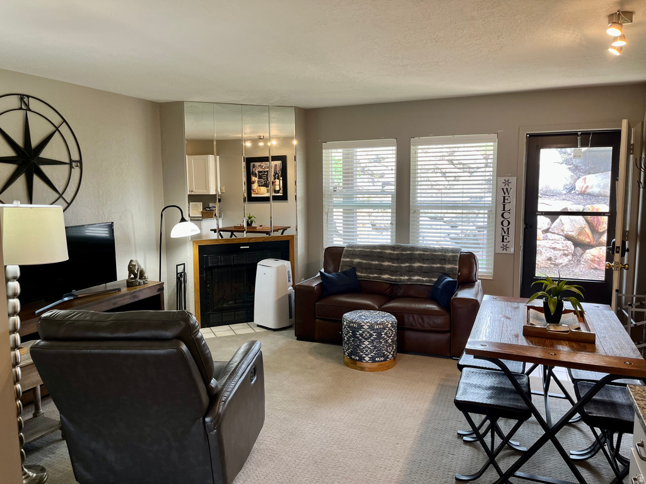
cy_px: 242
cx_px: 323
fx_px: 485
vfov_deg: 53.1
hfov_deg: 67.3
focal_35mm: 26
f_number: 1.6
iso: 80
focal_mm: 5.1
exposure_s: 1/60
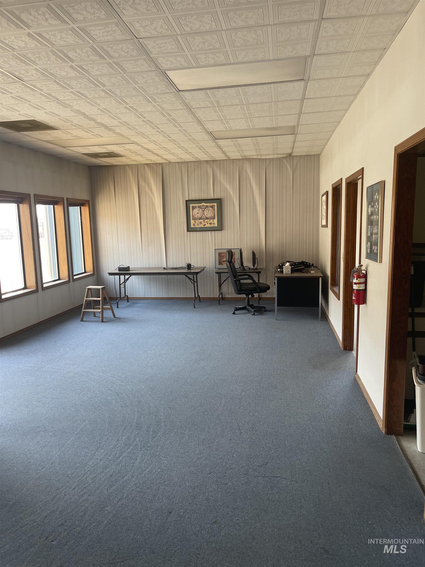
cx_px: 212
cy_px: 284
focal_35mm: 26
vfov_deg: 67.3
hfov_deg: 53.1
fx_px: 426
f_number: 1.6
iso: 125
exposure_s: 1/121
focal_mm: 5.1
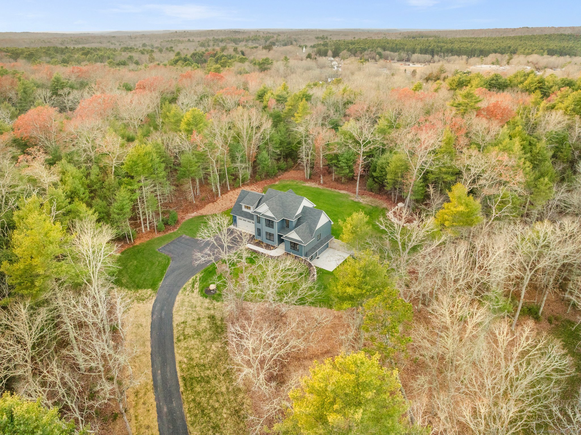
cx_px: 290
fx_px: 403
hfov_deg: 71.6
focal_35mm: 24
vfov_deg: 56.8
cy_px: 218
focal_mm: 12.29
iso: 400
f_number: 2.8
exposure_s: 1/120
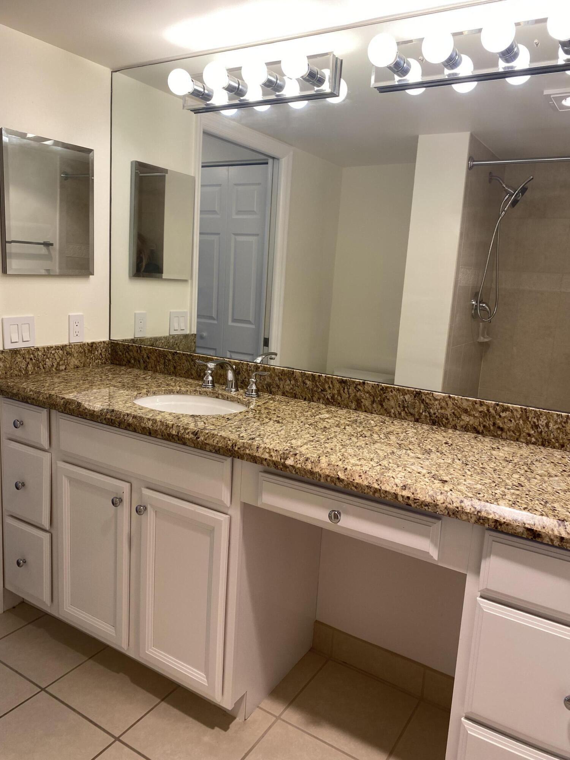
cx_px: 285
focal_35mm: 26
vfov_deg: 67.3
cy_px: 380
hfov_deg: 53.1
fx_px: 571
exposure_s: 1/120
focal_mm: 4.25
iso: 40
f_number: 1.8
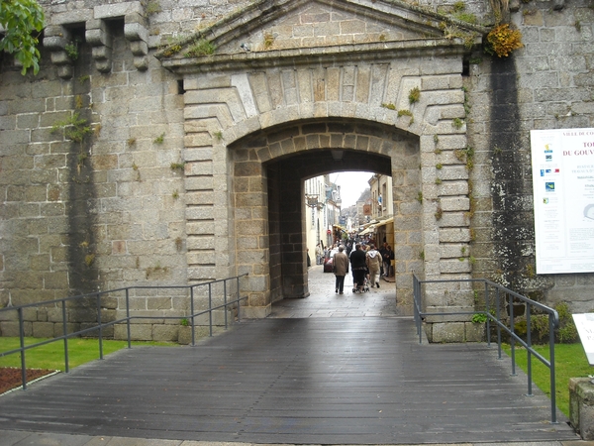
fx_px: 601
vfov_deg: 40.7
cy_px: 223
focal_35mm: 35
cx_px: 297
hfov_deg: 52.6
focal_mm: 5.7
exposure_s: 1/250
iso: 135
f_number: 2.8
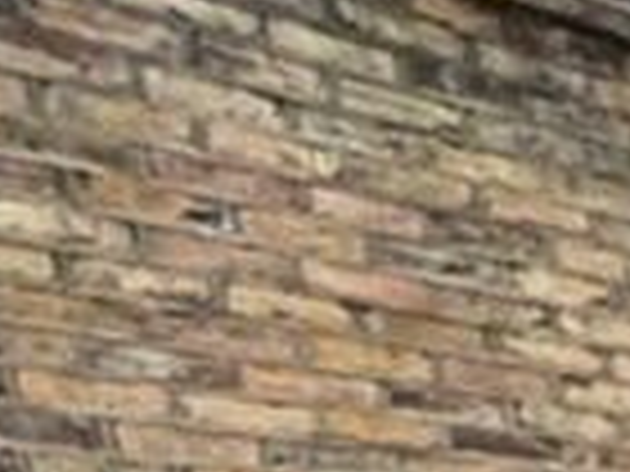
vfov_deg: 16.5
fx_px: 1183
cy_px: 973
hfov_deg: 19.0
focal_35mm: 65
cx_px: 1246
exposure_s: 1/99
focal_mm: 1.57
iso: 125
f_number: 1.8
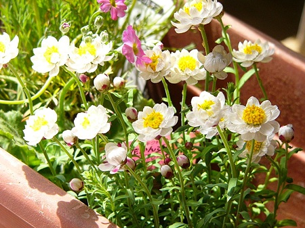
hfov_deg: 16.6
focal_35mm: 119
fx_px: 1048
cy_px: 114
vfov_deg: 12.4
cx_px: 152
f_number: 4
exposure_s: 1/250
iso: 100
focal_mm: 19.9
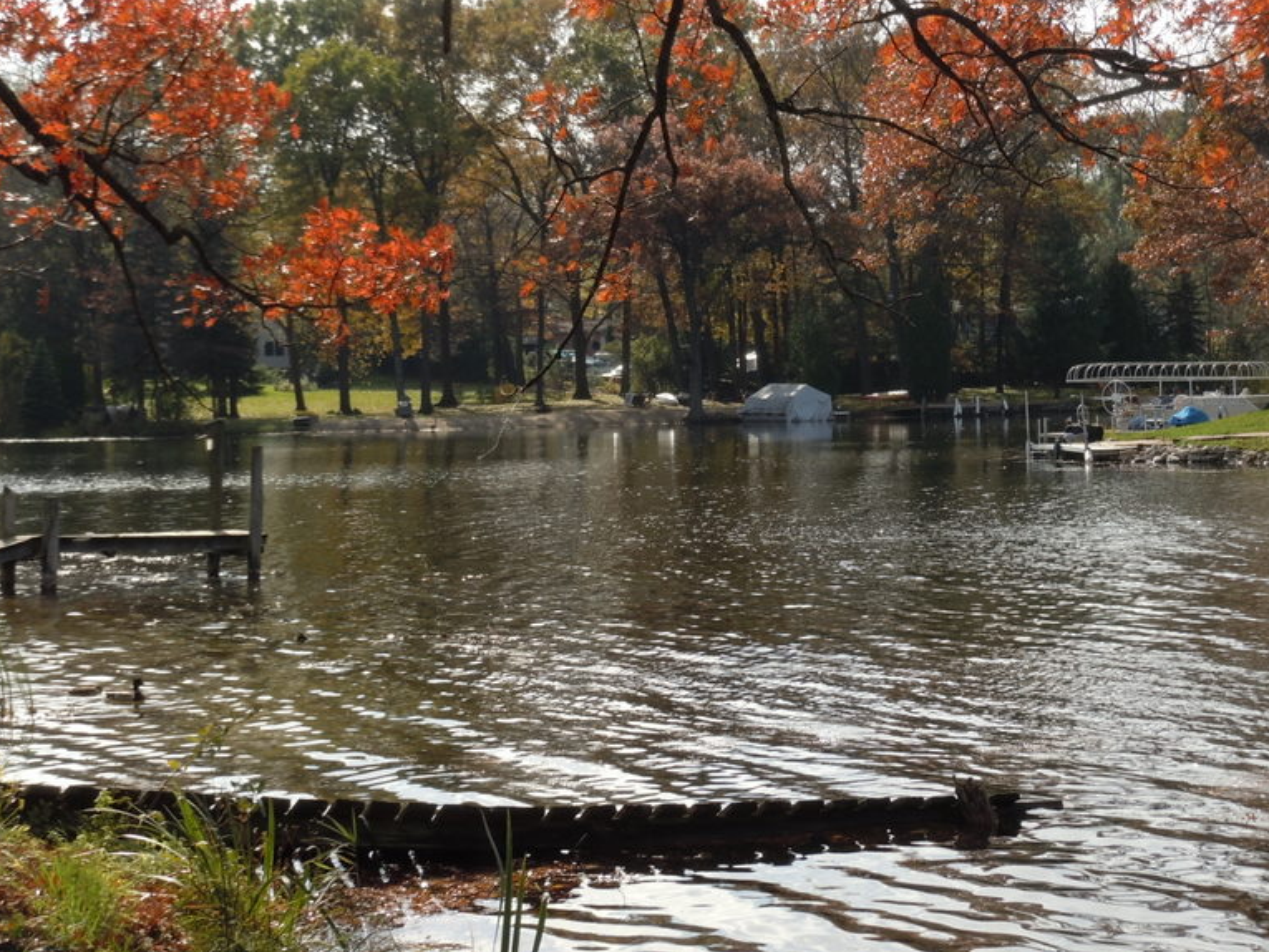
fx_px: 3337
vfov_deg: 16.2
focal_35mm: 91
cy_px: 466
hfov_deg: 21.5
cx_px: 619
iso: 100
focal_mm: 15.6
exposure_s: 1/400
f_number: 5.3
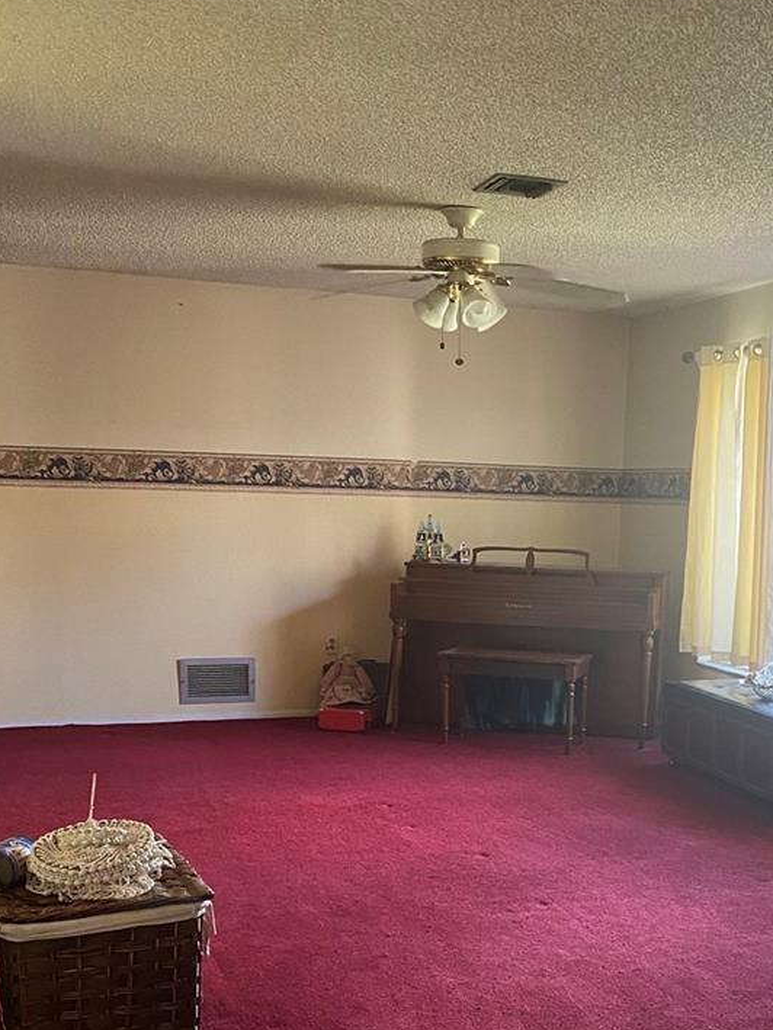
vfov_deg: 42.0
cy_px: 734
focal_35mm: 44
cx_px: 509
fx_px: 1310
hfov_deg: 32.6
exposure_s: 1/60
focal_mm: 4.25
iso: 320
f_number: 1.8
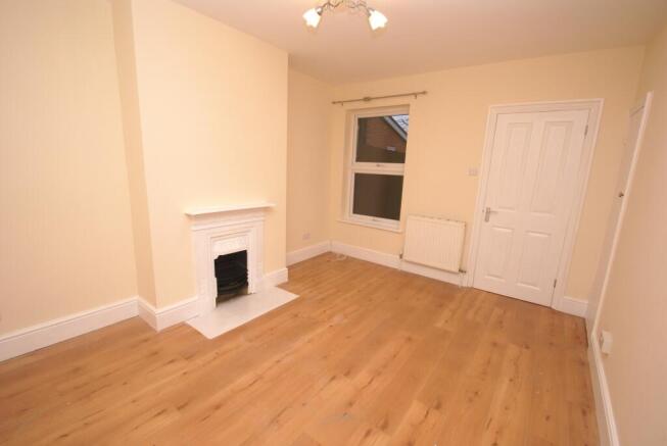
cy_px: 223
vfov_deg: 77.5
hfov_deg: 100.3
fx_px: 278
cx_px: 334
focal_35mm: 15
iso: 400
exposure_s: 1/60
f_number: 5.6
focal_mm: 10
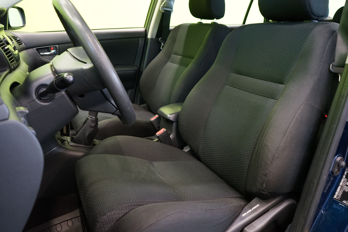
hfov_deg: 63.7
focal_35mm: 29
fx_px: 280
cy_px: 116
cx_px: 174
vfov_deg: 45.0
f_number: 5.6
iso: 2500
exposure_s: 1/20
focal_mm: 29
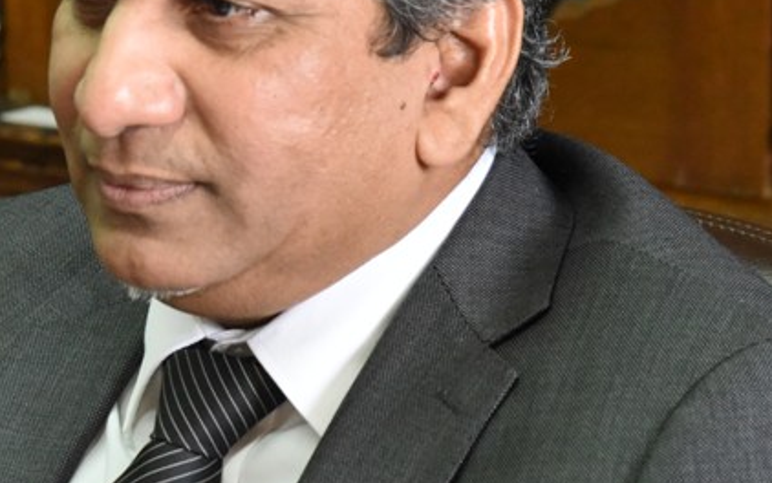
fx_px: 6250
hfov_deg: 7.1
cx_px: 174
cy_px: 253
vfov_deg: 4.4
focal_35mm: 297
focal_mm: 120
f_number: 7.1
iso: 6400
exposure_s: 1/200
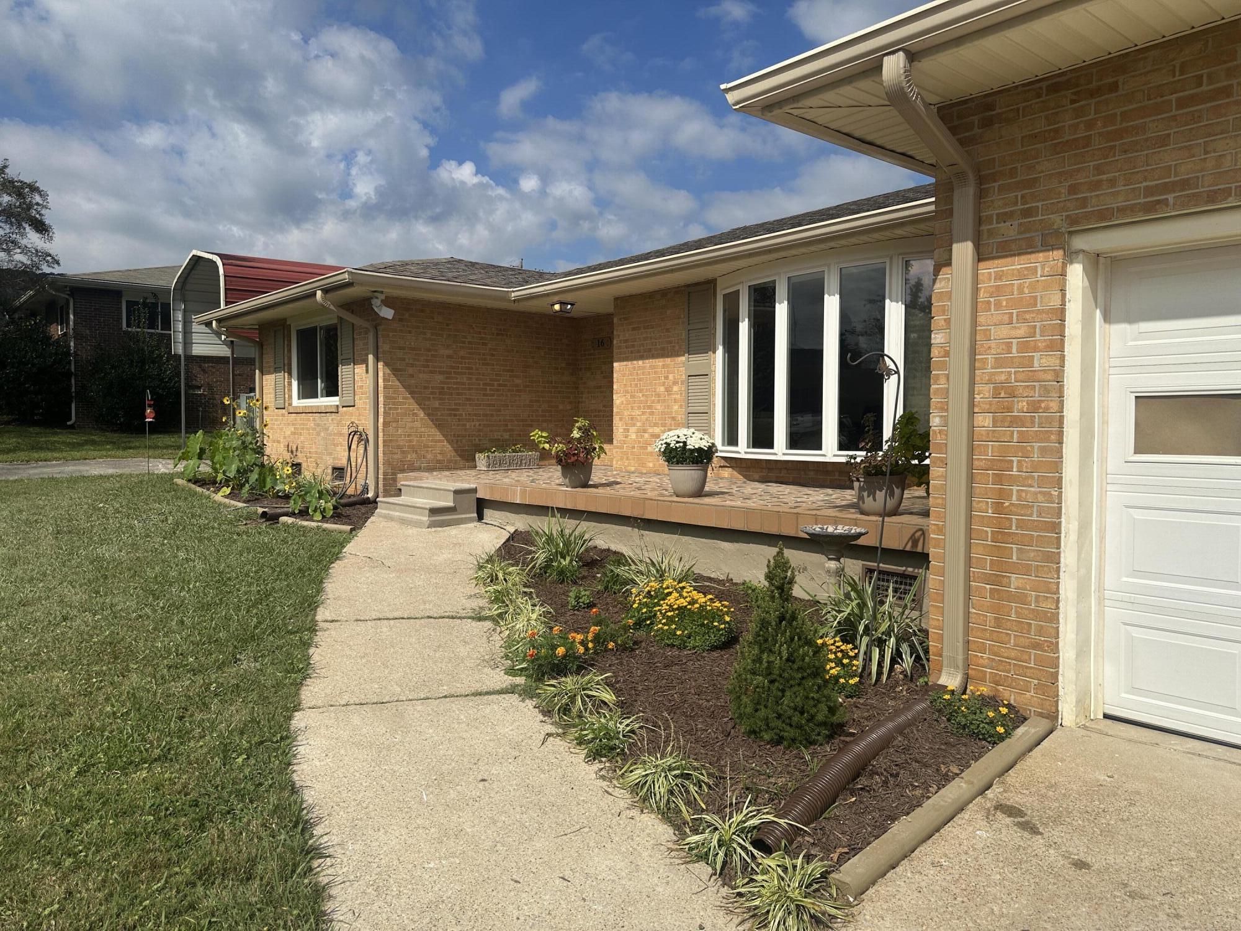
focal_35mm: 24
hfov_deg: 71.6
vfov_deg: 56.8
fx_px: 860
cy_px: 466
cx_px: 620
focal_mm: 6.86
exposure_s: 1/9709
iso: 80
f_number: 1.78
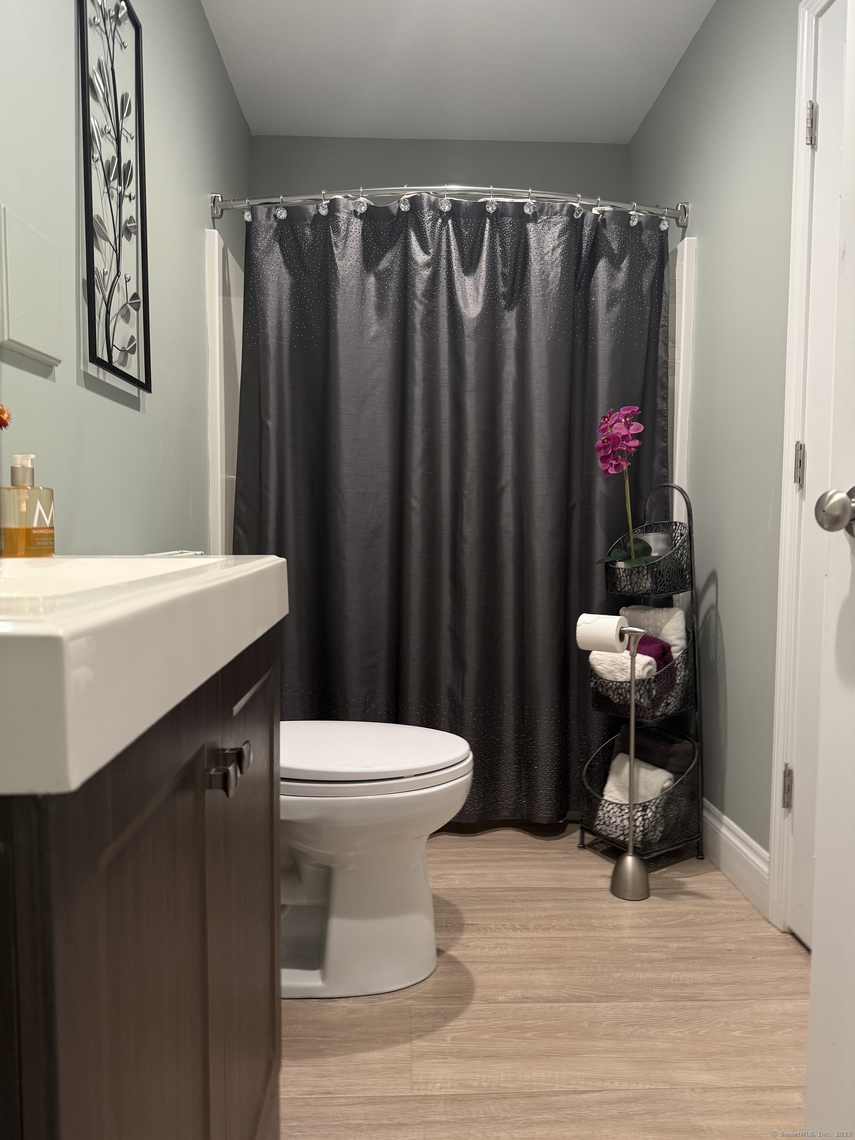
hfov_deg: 56.8
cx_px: 428
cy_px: 570
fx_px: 790
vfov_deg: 71.6
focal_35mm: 24
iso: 160
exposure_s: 1/60
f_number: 1.78
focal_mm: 6.76
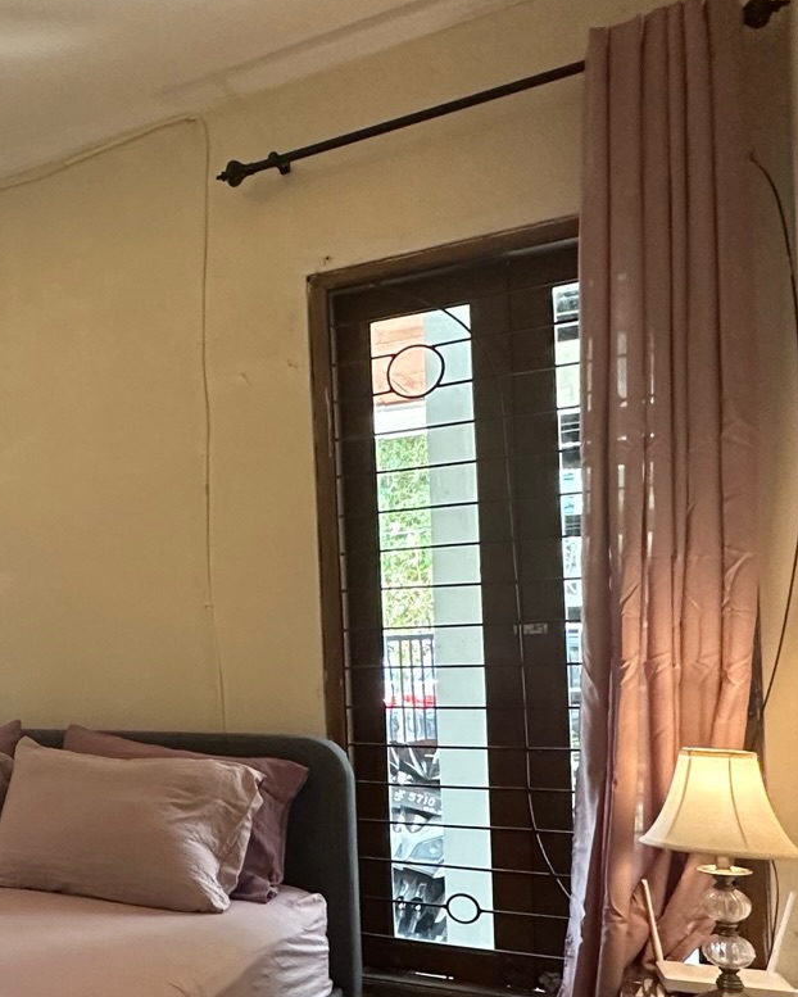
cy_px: 638
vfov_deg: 49.7
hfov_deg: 34.8
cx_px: -103
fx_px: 1062
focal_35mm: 36
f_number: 2.2
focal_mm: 2.22
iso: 320
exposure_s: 1/97
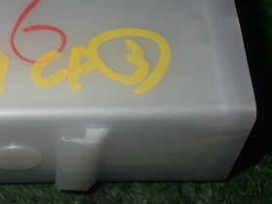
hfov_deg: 18.0
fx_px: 841
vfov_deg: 13.7
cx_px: 12
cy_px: 21
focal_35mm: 107
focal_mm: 9.01
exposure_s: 1/50
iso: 200
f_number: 9
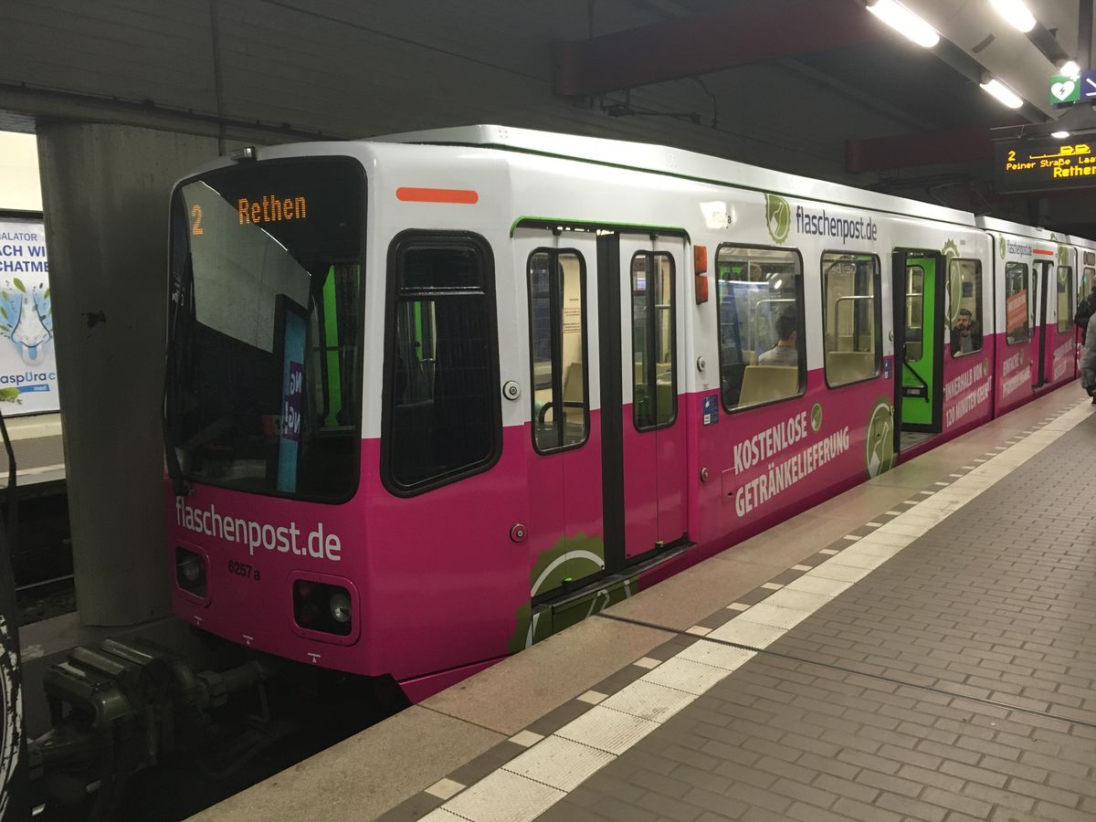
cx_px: 548
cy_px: 411
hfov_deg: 61.7
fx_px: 918
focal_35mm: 29
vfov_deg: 48.2
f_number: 2.2
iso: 160
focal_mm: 4.15
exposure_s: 1/33
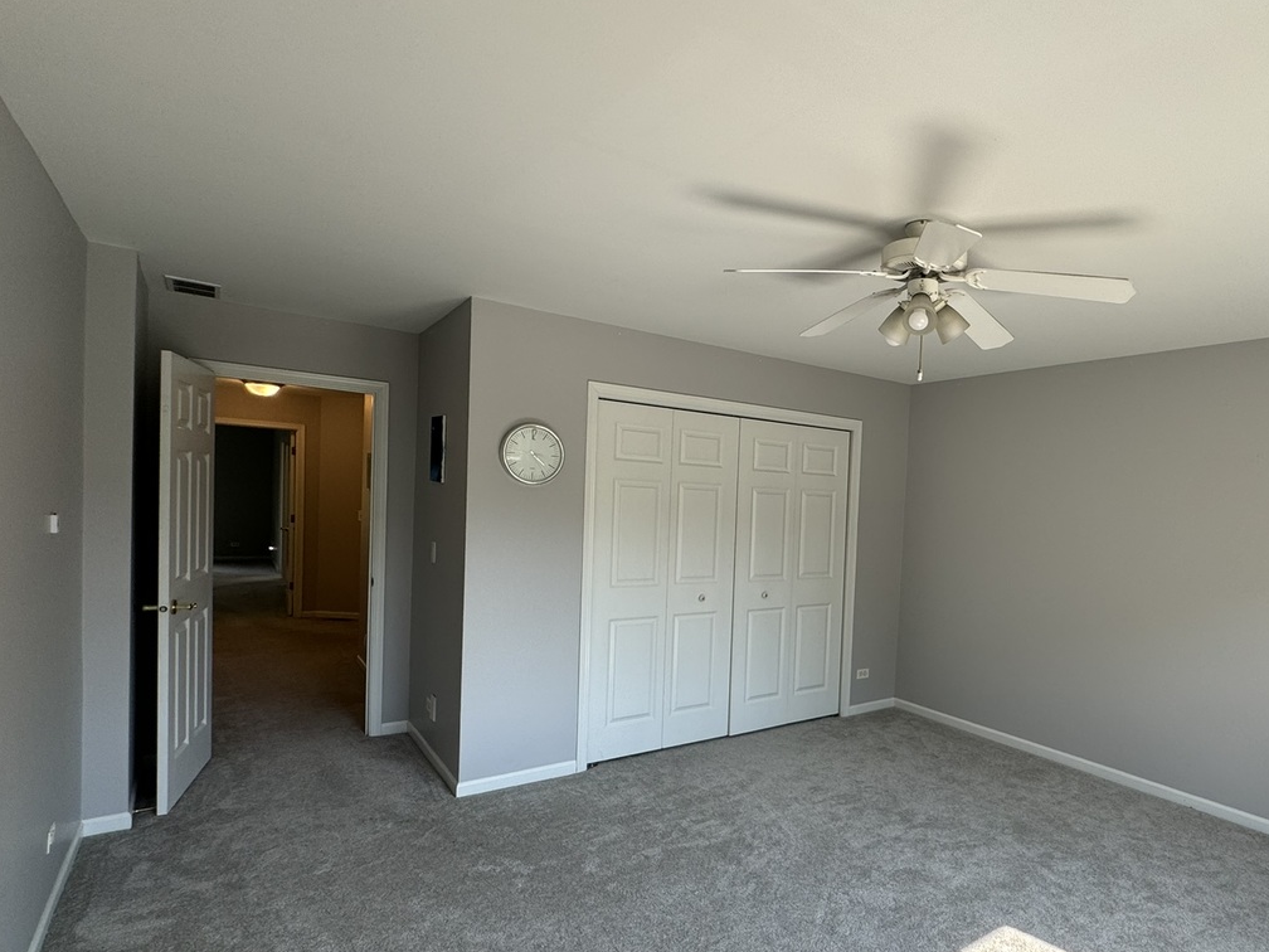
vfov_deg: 65.8
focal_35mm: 20
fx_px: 733
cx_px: 843
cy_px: 533
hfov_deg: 79.1
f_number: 2.2
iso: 50
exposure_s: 1/99
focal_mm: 2.22
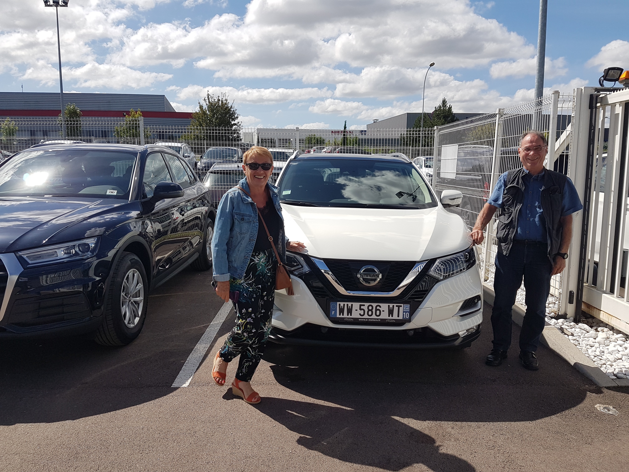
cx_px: 314
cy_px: 236
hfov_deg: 67.3
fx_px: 472
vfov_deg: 53.1
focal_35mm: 26
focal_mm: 4.2
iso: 40
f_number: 1.7
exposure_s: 1/2728
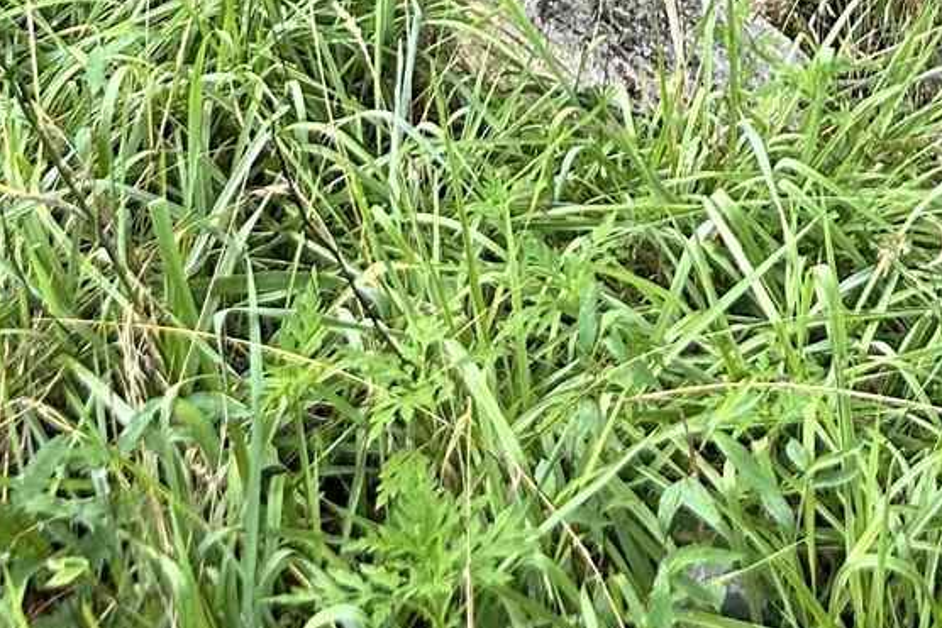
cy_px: -1066
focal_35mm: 112
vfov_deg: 10.0
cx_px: 932
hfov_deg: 17.8
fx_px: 2931
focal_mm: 5.7
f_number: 1.5
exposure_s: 1/121
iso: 100
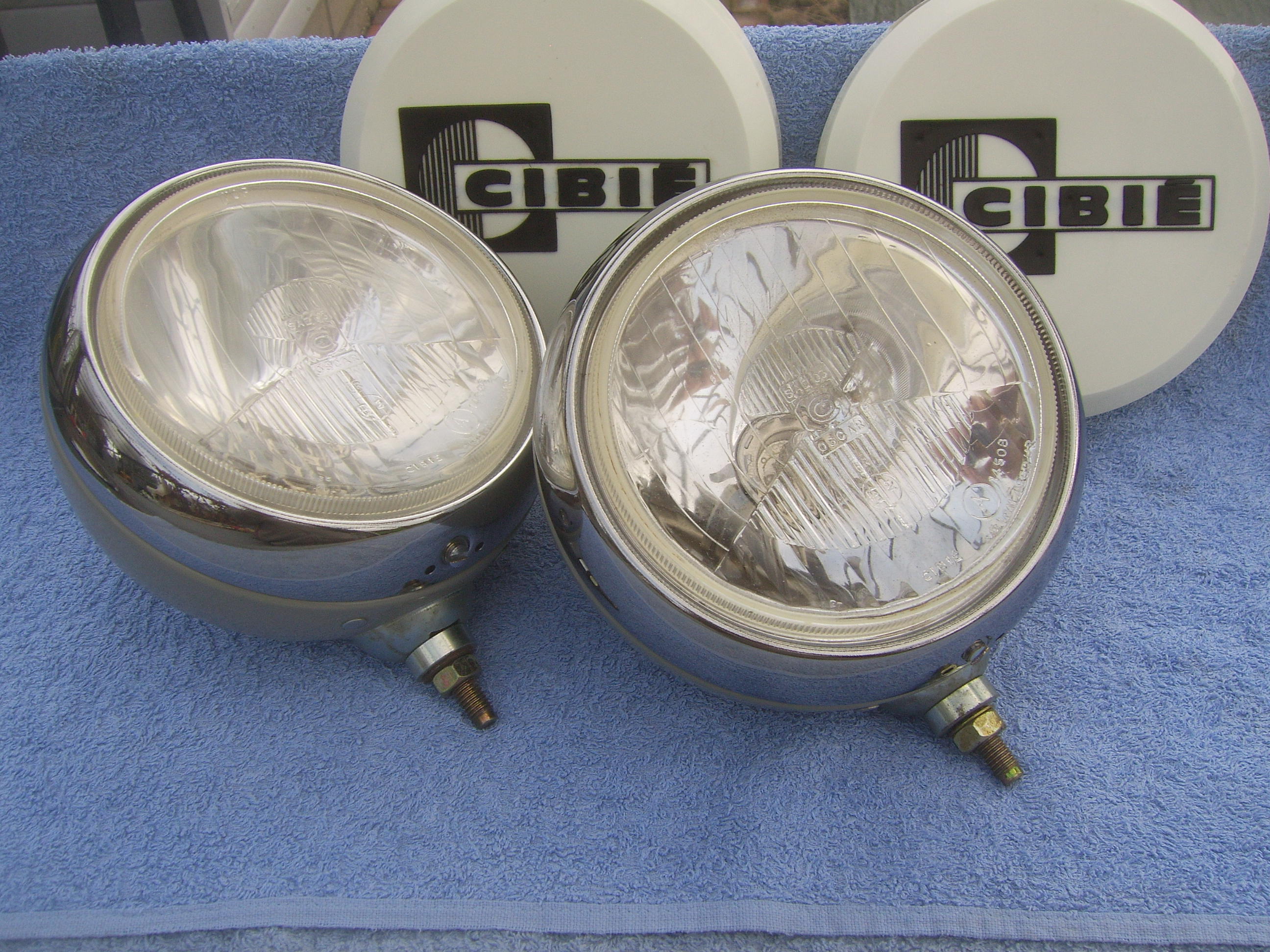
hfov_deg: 49.0
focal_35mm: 38
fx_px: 1394
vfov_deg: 37.7
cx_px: 635
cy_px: 476
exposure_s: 1/100
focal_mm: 7.8
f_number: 4.5
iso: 50
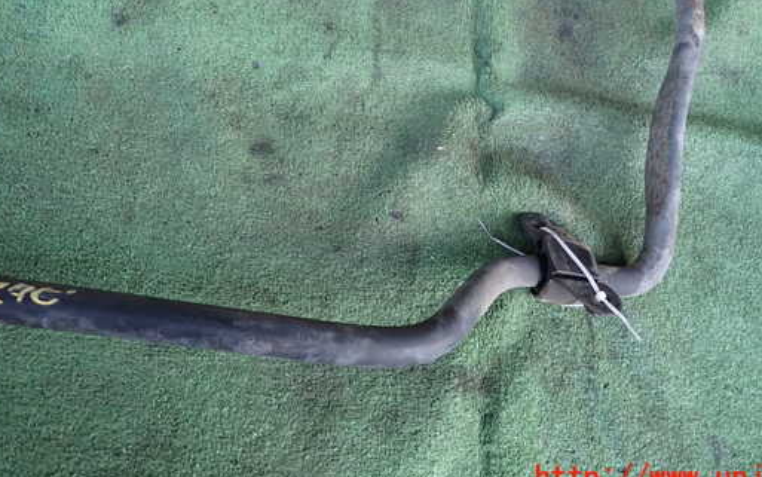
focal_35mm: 31
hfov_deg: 61.0
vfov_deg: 40.2
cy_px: 163
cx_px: 425
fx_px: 644
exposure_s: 1/80
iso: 200
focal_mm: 4.5
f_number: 2
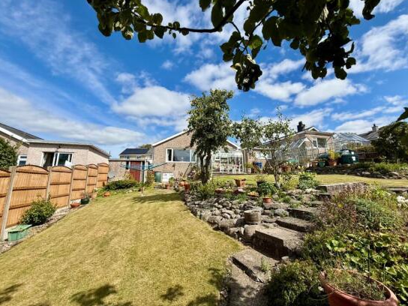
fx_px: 177
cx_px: 217
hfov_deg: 98.0
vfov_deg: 81.7
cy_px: 146
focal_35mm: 15
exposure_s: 1/2841
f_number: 2.2
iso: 50
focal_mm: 2.22
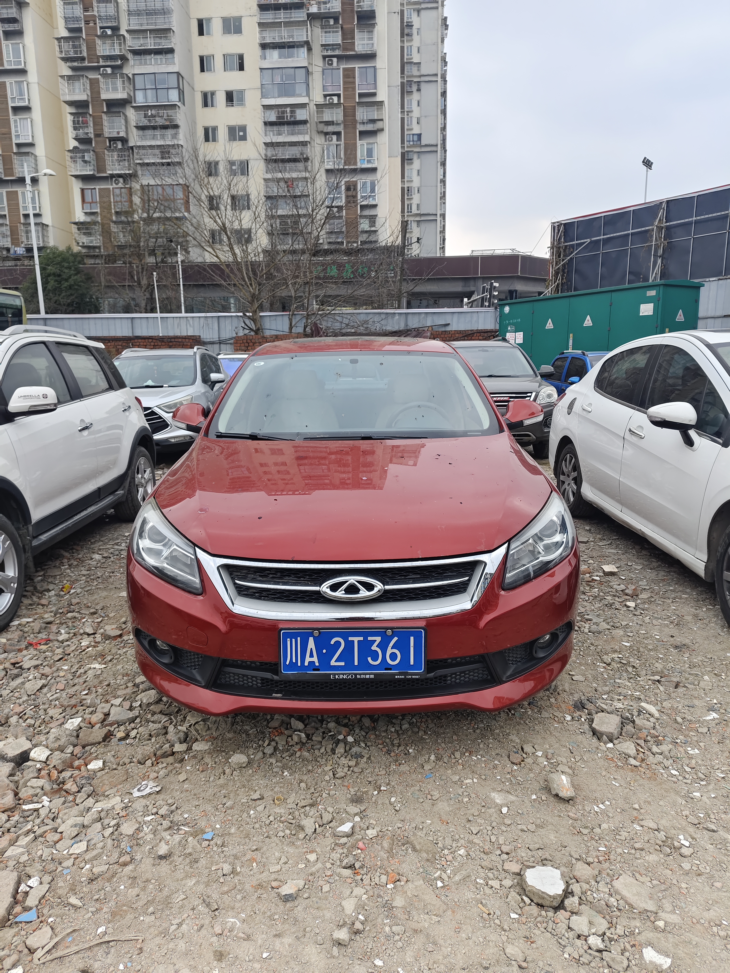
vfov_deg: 73.9
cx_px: 365
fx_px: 647
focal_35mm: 23
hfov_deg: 58.9
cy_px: 486
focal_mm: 5.56
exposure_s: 1/678
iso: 71
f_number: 1.88
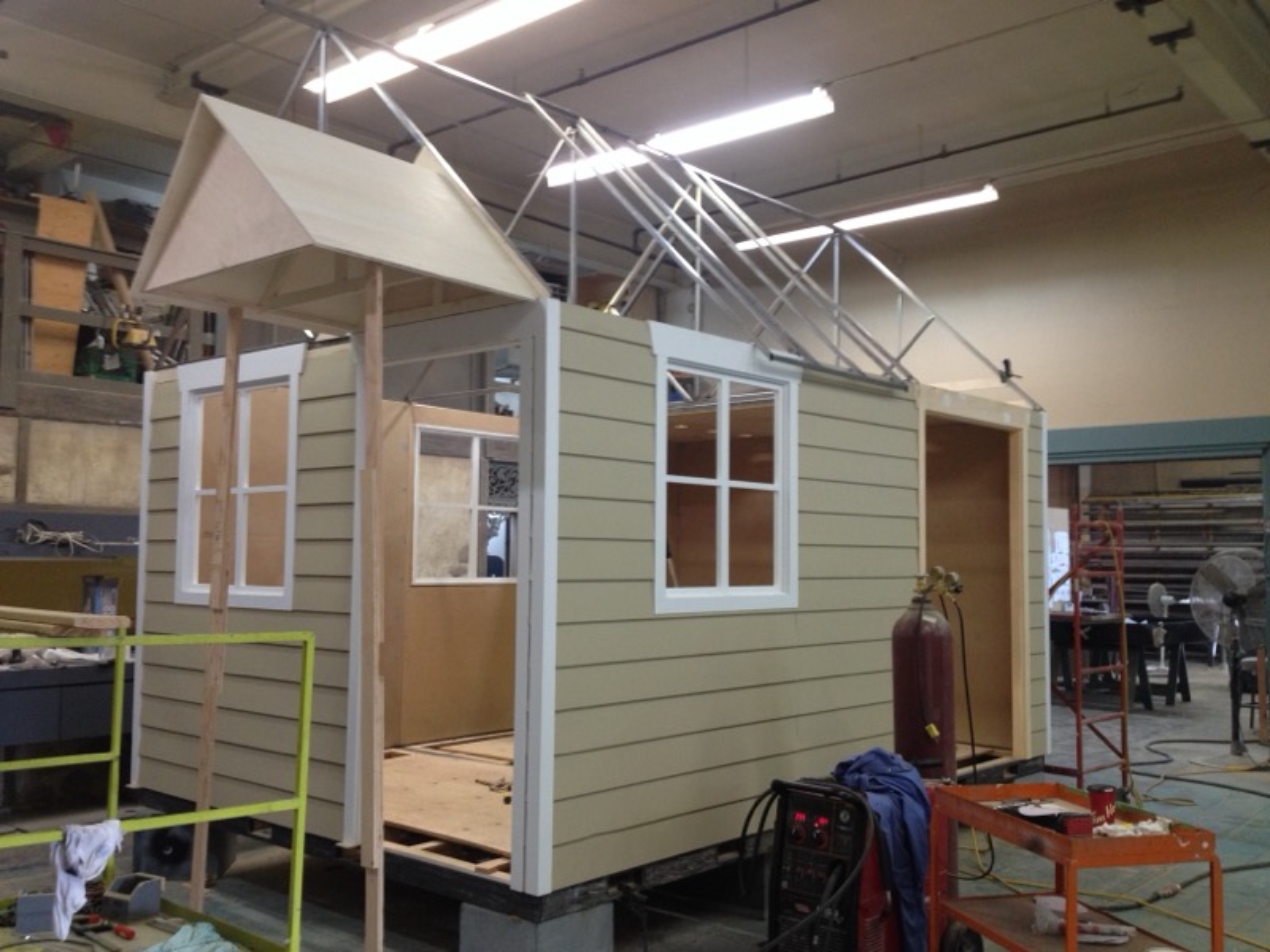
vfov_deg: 40.7
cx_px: 635
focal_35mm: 35
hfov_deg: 52.6
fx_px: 1284
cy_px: 476
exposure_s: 1/20
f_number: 2.4
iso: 125
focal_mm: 4.28
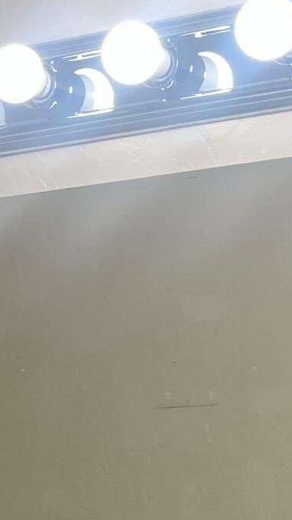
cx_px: -109
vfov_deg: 16.1
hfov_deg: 9.4
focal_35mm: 126
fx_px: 1735
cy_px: 677
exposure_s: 1/120
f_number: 1.6
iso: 40
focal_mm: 5.1
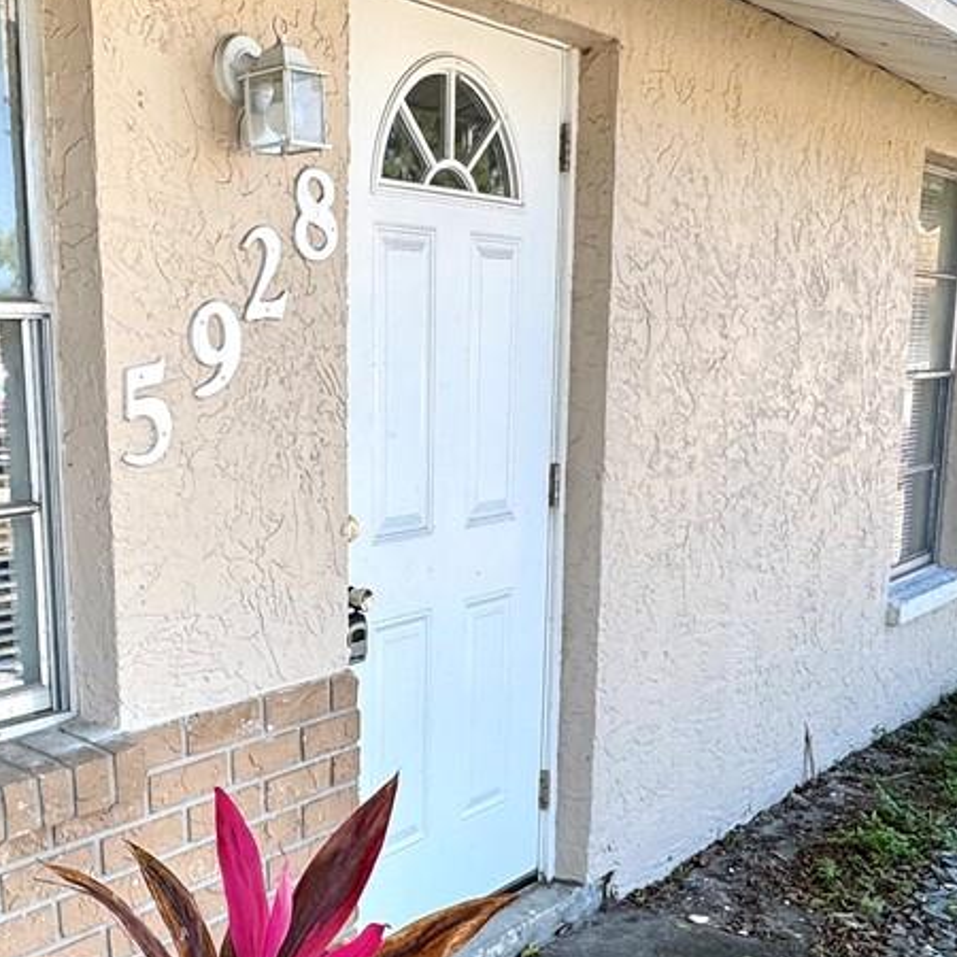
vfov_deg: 37.8
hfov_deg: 37.5
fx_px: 1376
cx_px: 249
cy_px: 668
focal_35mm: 44
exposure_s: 1/384
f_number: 2.2
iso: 40
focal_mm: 2.22
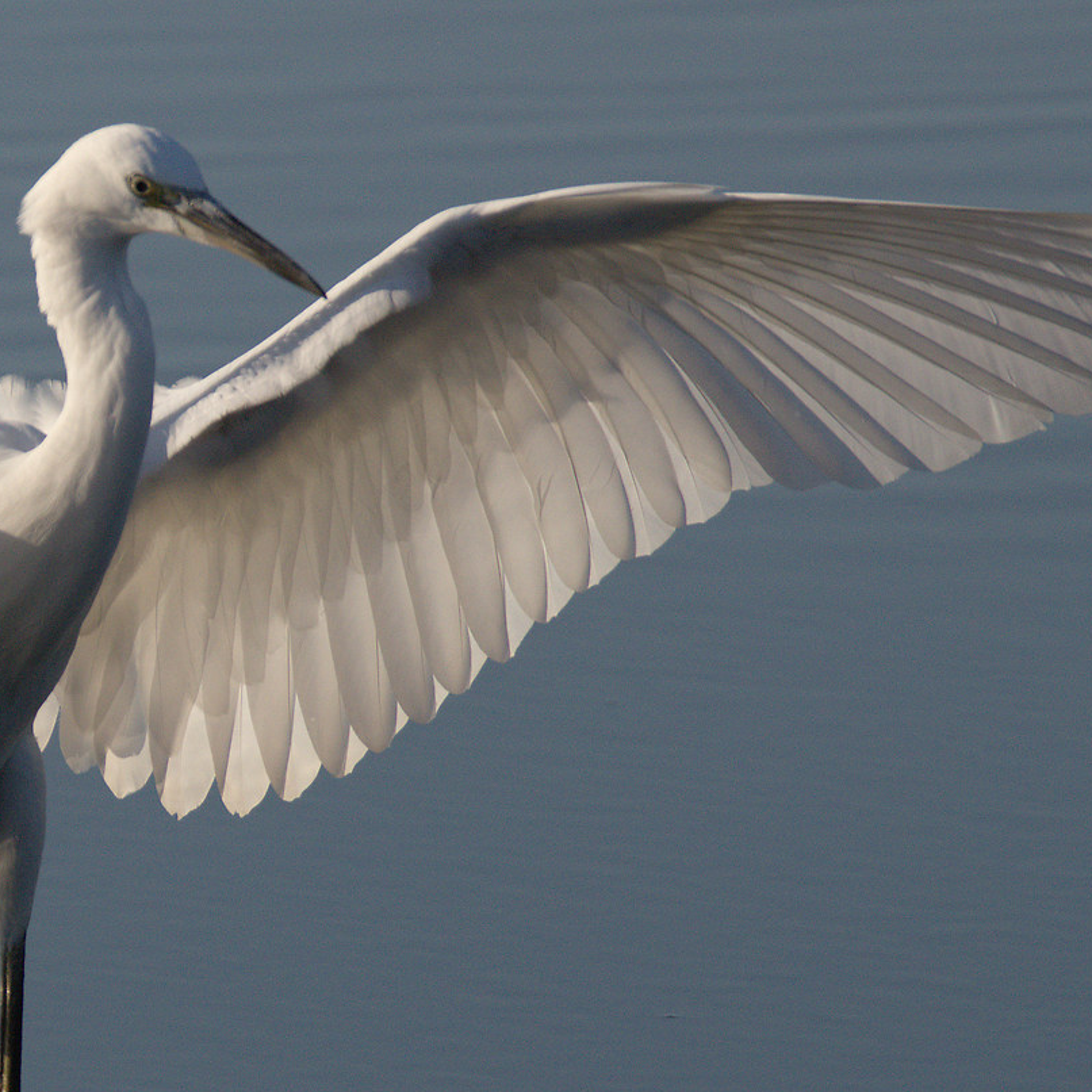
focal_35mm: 1264
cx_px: -18
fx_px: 45113
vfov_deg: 1.4
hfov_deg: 1.4
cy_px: 510
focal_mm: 500
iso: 640
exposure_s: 1/3200
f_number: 8
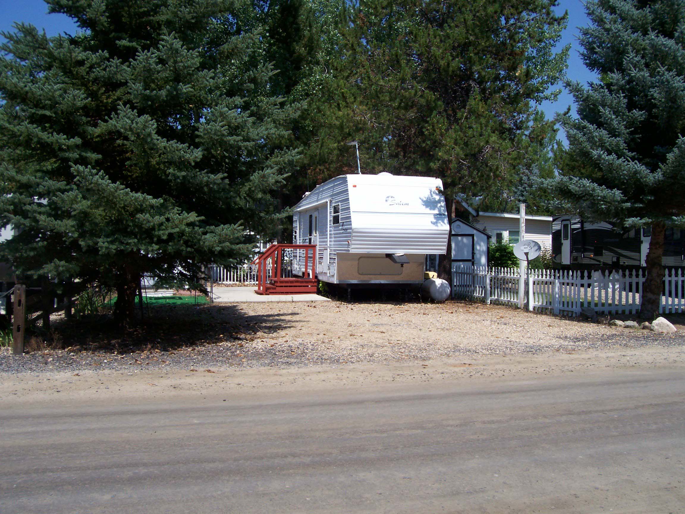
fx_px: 673
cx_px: 342
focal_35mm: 34
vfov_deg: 41.8
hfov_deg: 54.0
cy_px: 257
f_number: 5.1
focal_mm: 5.6
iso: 80
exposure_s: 1/600
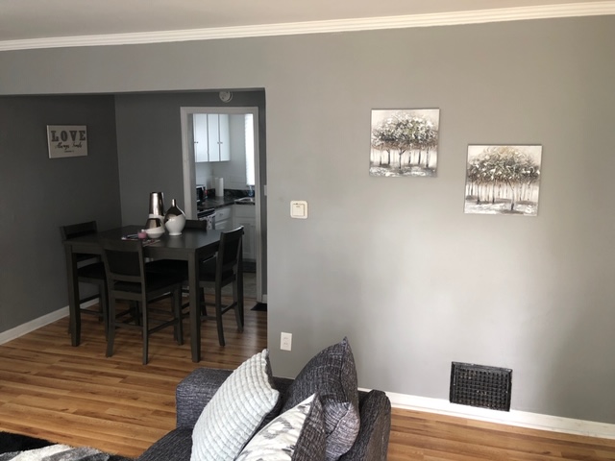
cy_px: 230
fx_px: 497
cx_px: 308
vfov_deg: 49.7
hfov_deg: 63.4
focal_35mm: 28
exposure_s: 1/15
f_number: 1.8
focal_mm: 4
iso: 40
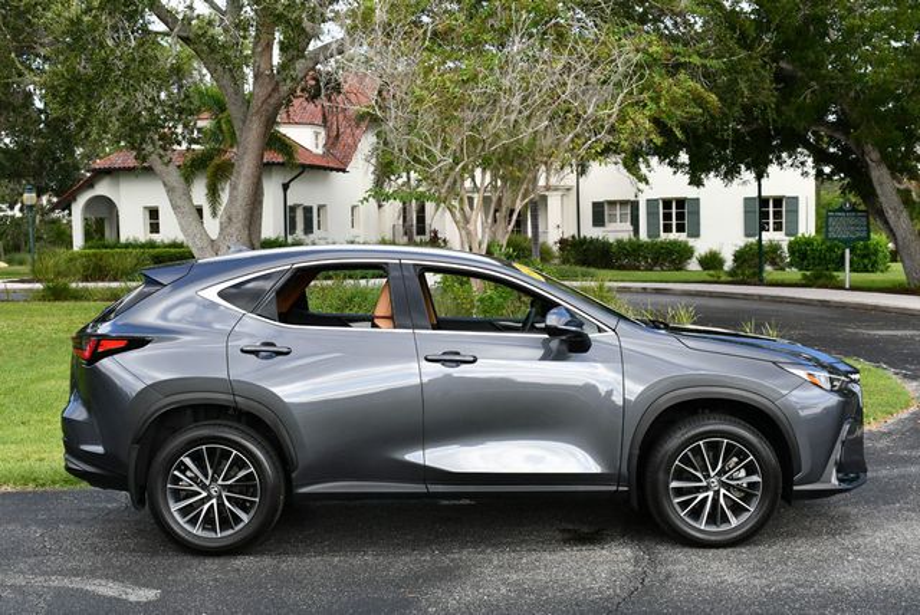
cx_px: 460
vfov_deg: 26.0
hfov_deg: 38.2
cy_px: 308
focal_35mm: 52
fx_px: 1330
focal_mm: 26
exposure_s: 1/250
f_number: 6.3
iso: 200
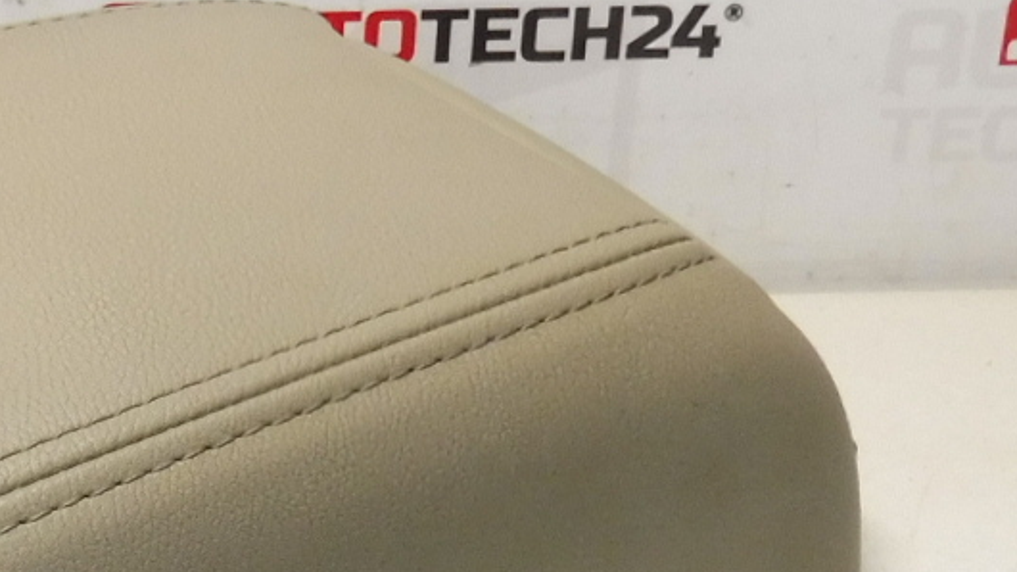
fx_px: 2723
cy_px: 576
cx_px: -157
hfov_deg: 20.0
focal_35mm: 101
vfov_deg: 11.9
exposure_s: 1/80
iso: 200
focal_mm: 4.3
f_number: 4
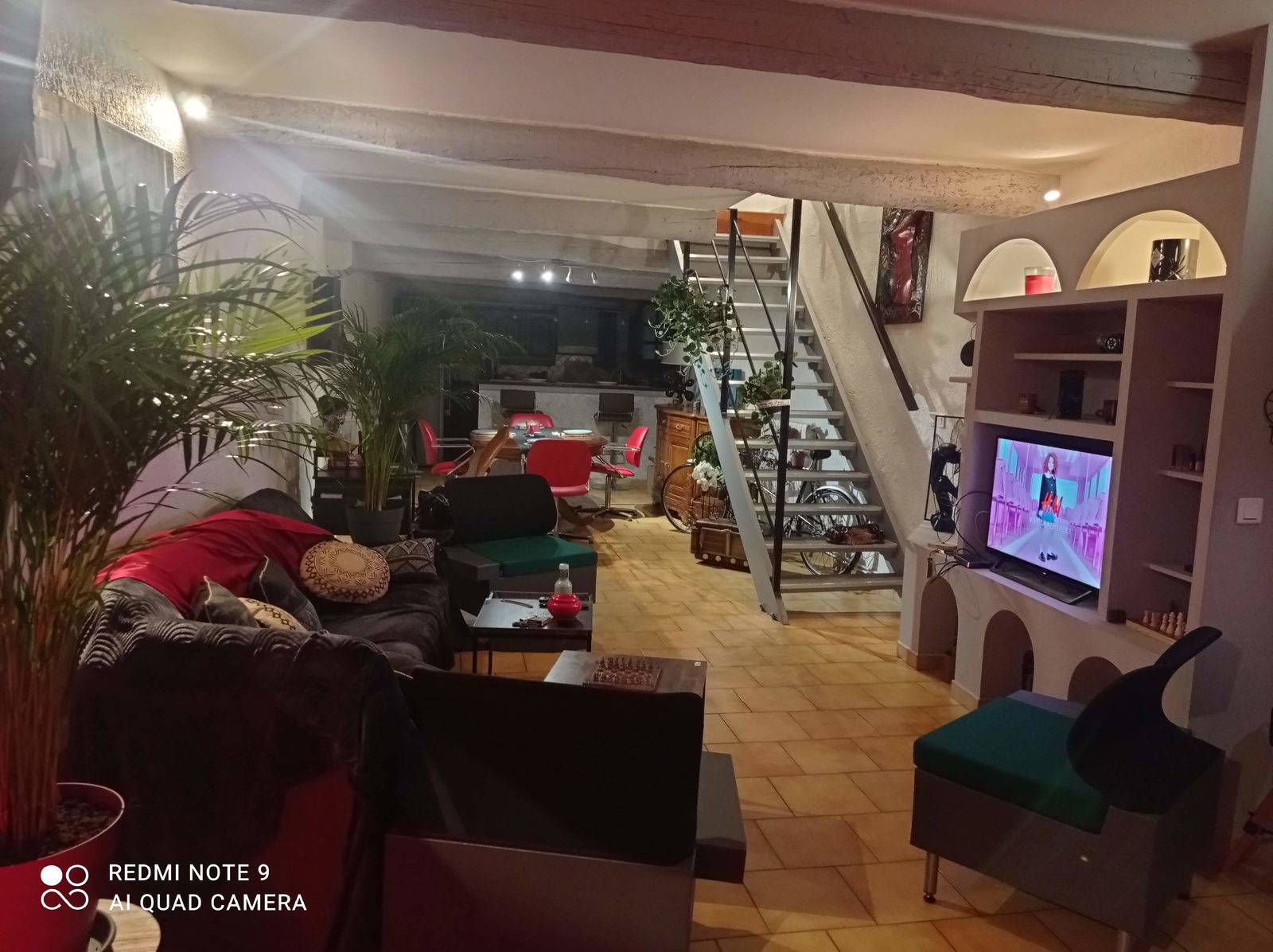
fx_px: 1028
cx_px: 636
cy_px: 476
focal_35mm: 28
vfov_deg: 49.7
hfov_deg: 63.5
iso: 487
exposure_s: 1/25
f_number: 1.79
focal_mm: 4.74
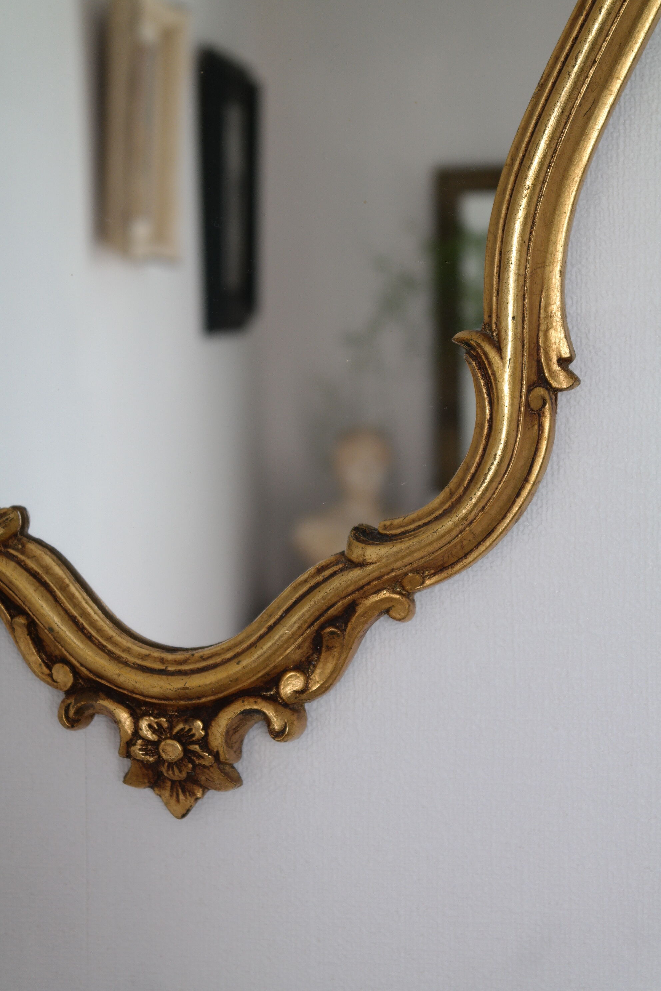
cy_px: 496
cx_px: 330
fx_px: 2121
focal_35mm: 77
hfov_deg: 17.7
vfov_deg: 26.3
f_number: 5.6
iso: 400
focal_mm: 50
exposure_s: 1/80
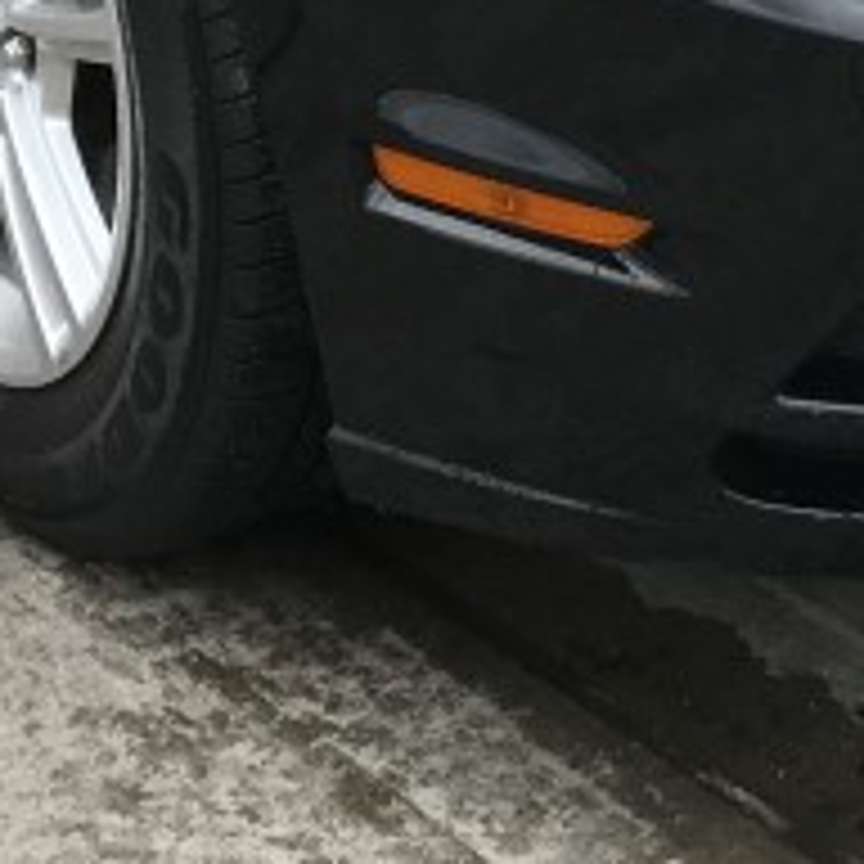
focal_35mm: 132
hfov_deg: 13.2
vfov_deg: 12.6
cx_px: 621
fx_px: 3727
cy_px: -410
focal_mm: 3.99
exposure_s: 1/798
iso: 20
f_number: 1.8
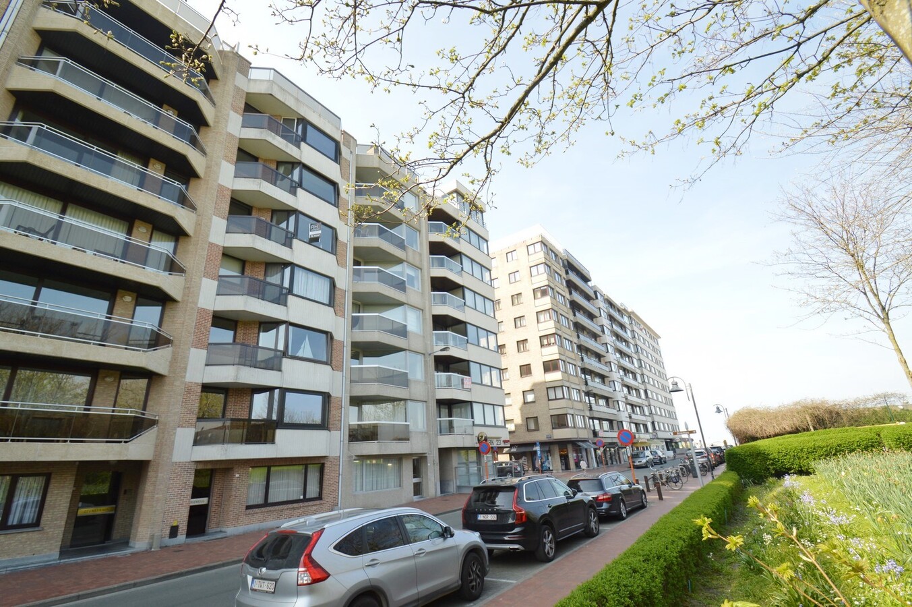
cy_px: 304
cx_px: 456
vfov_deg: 72.0
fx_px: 418
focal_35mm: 16
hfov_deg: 95.0
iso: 400
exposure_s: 1/250
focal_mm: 11
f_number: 8
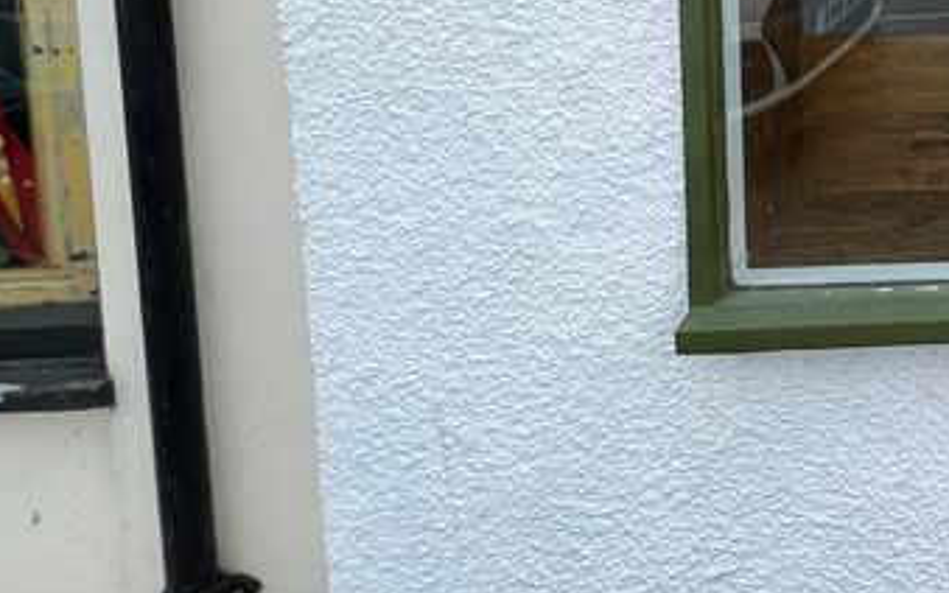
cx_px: 1426
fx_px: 1190
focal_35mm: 46
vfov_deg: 23.2
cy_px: -266
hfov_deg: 28.3
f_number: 1.8
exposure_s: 1/328
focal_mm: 1.57
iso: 32
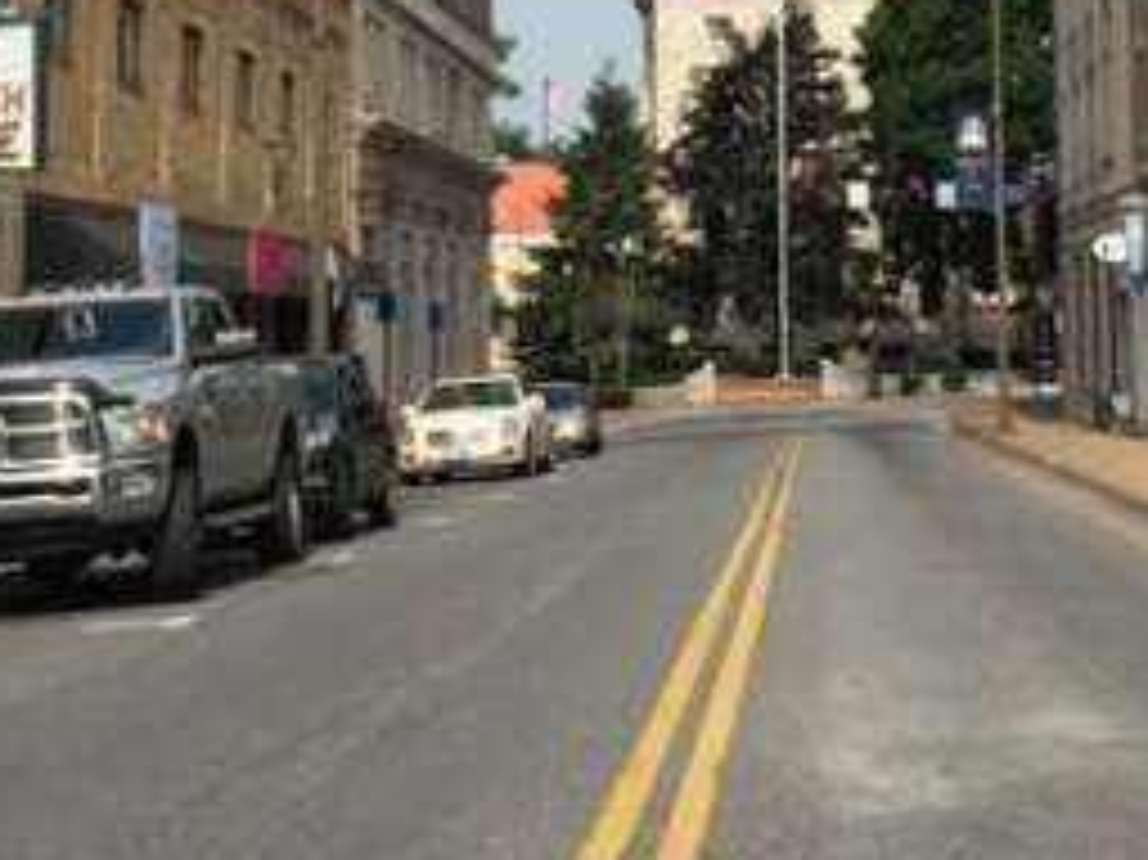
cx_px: 549
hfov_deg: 21.5
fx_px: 3016
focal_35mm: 91
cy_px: -81
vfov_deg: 15.8
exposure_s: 1/2639
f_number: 2.2
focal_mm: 4.15
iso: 32
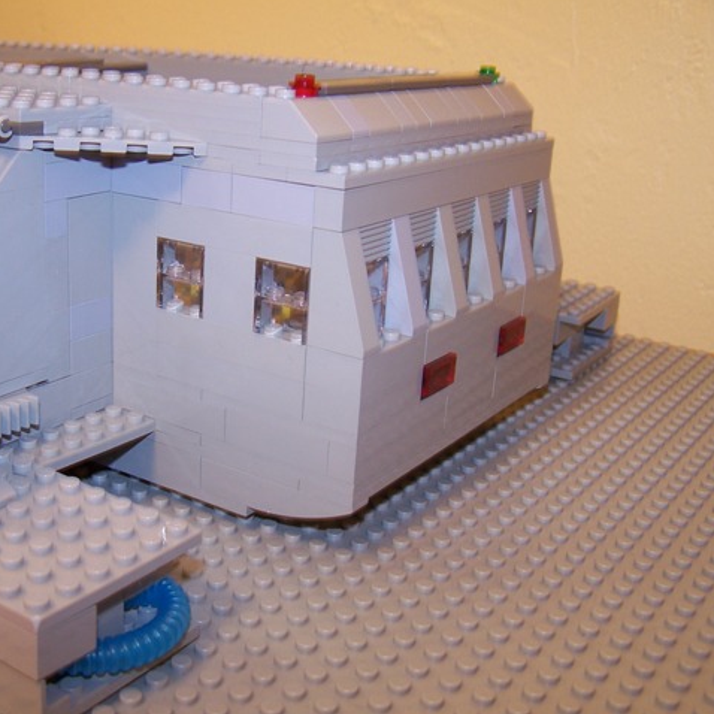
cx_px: 261
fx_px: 1050
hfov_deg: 37.3
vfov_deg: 37.6
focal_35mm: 45
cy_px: 357
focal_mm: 6.3
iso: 80
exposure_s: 1/6
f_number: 2.8
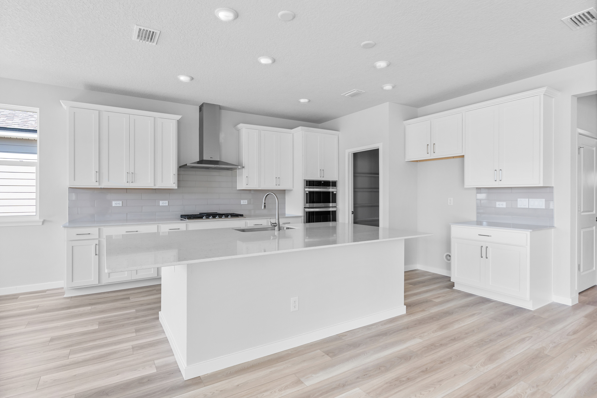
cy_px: 199
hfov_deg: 86.9
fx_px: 315
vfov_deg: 64.5
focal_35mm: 19
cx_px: 298
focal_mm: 19
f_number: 9
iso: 320
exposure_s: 1/6
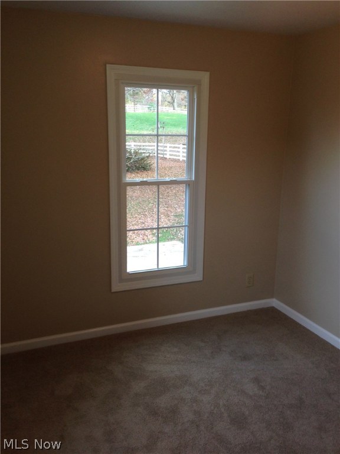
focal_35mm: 33
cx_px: 170
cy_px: 227
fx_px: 432
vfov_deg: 55.4
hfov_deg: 42.9
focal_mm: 4.12
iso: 50
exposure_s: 1/40
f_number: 2.4
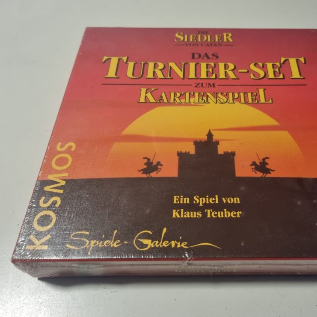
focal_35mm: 31
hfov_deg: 51.7
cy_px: 160
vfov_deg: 52.5
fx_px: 321
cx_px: 208
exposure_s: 1/50
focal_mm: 5.4
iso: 320
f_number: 1.8
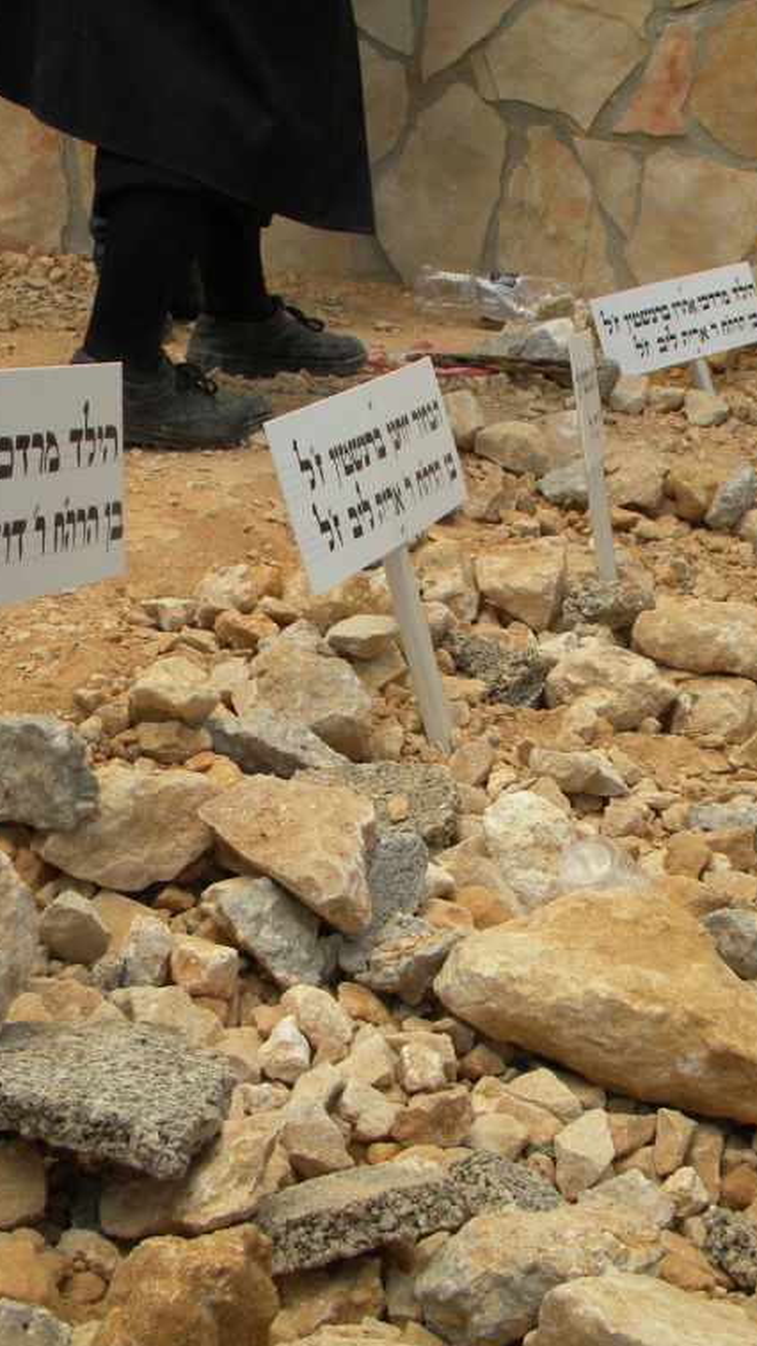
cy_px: 680
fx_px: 1893
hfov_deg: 22.6
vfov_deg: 39.2
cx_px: 442
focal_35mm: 53
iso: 81
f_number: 3.7
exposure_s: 1/496
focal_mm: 6.4
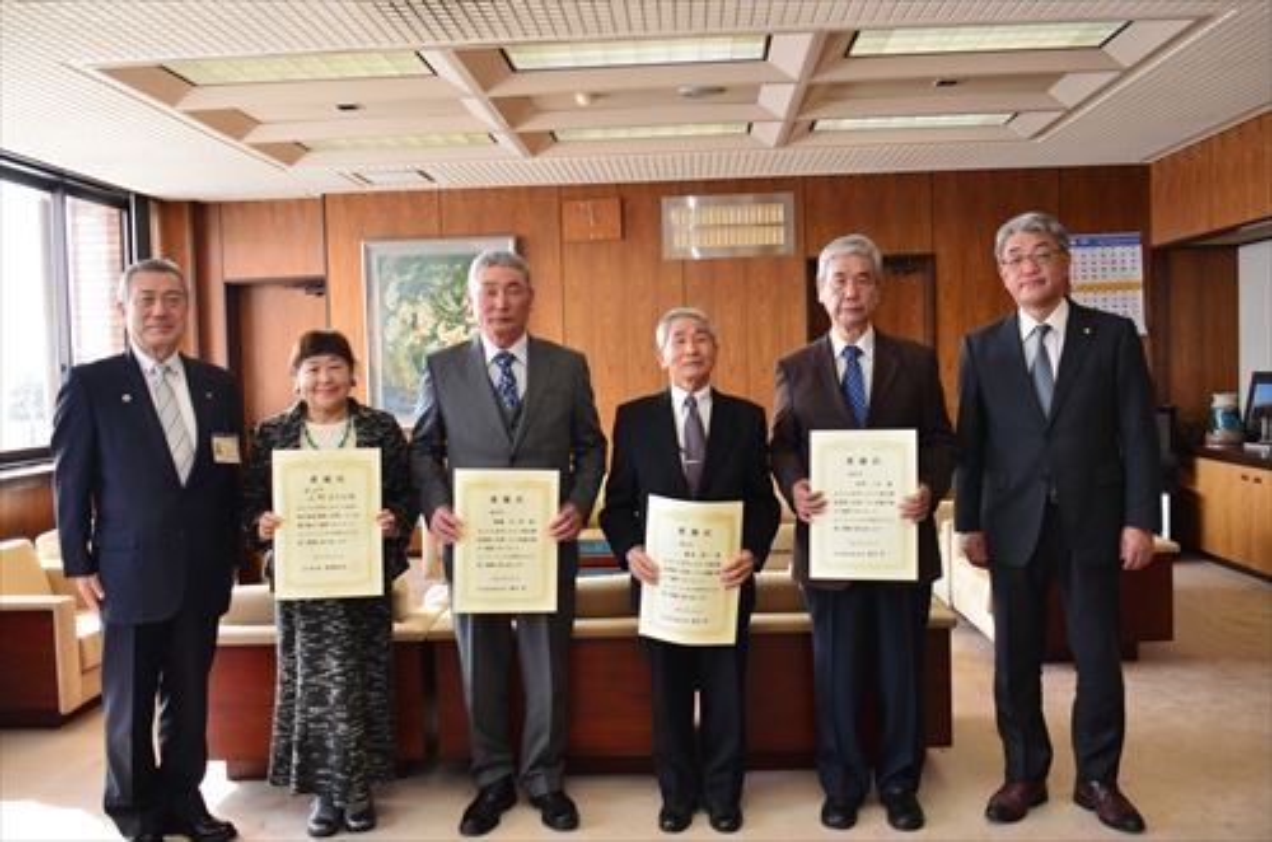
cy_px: 421
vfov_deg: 41.5
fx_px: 1111
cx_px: 636
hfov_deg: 59.6
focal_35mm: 32
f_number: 6.3
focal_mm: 21
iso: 800
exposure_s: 1/100
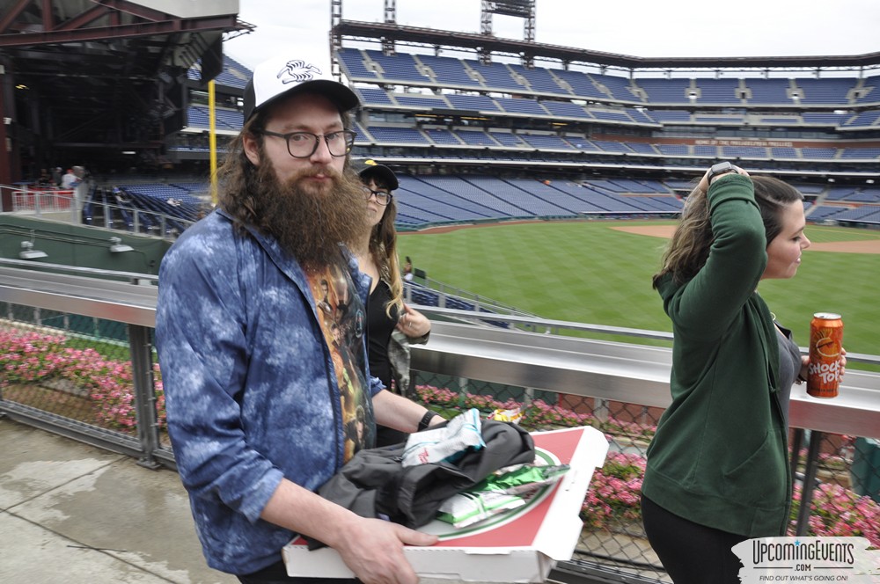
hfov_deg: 67.4
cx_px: 440
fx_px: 659
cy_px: 292
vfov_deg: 47.8
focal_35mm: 27
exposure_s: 1/100
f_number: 10
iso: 400
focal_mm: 18
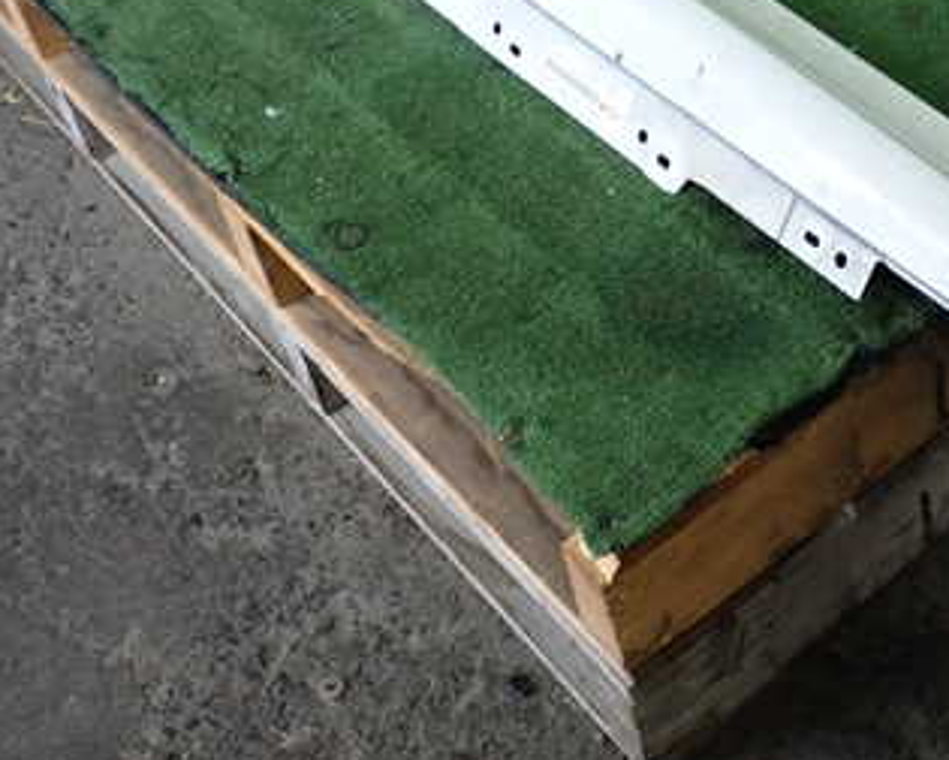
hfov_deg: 27.6
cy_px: 106
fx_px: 1882
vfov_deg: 22.4
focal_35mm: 67
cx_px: 780
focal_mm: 6.37
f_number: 2.5
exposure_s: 1/125
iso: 400
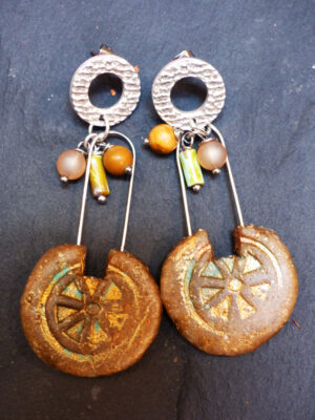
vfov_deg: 38.9
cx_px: 158
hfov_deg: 29.7
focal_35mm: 49
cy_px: 210
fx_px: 595
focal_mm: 8.7
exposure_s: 1/30
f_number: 2.8
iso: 400
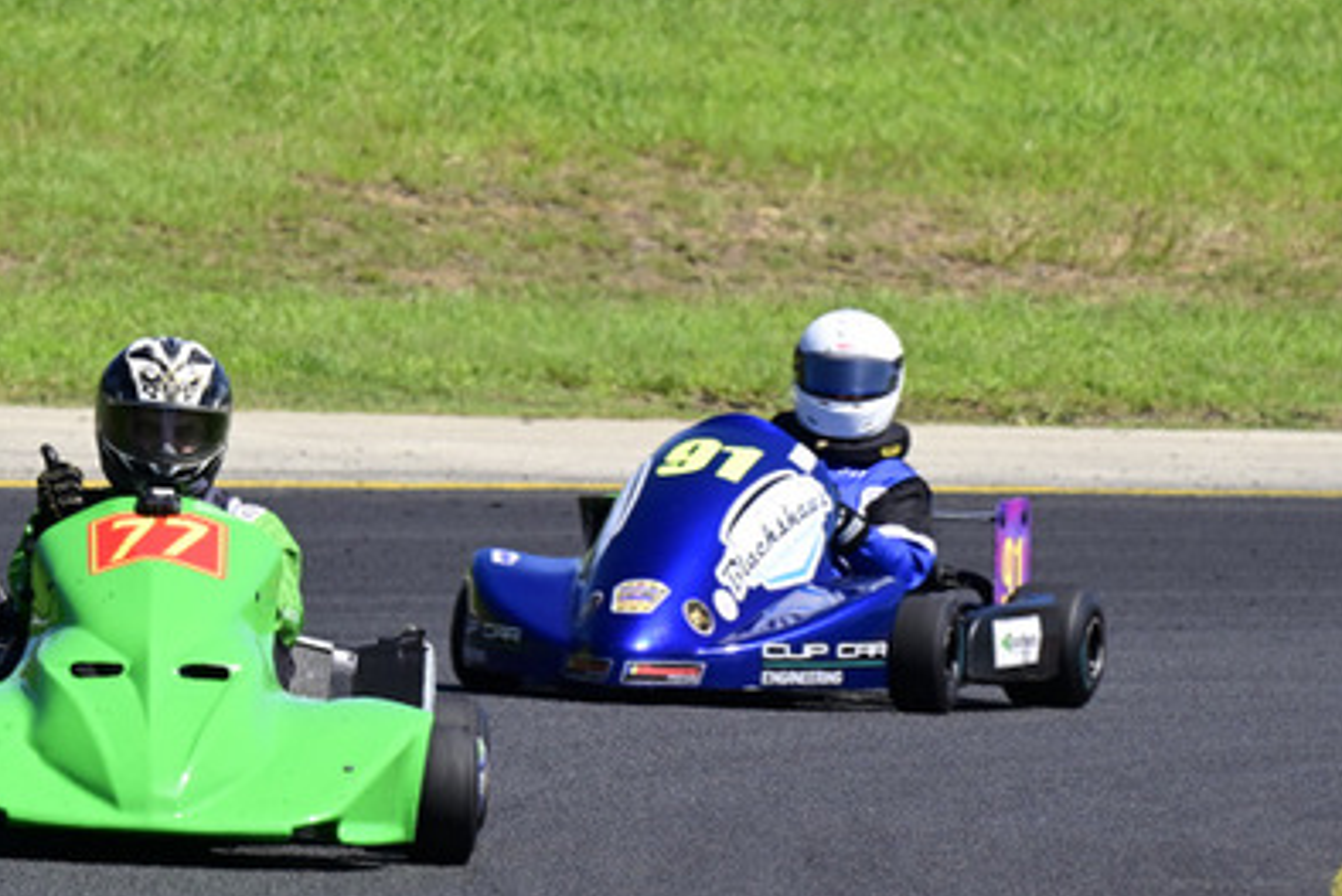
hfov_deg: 2.7
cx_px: 446
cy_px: 341
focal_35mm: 771
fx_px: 28750
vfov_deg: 1.8
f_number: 11
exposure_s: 1/640
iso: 500
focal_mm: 380
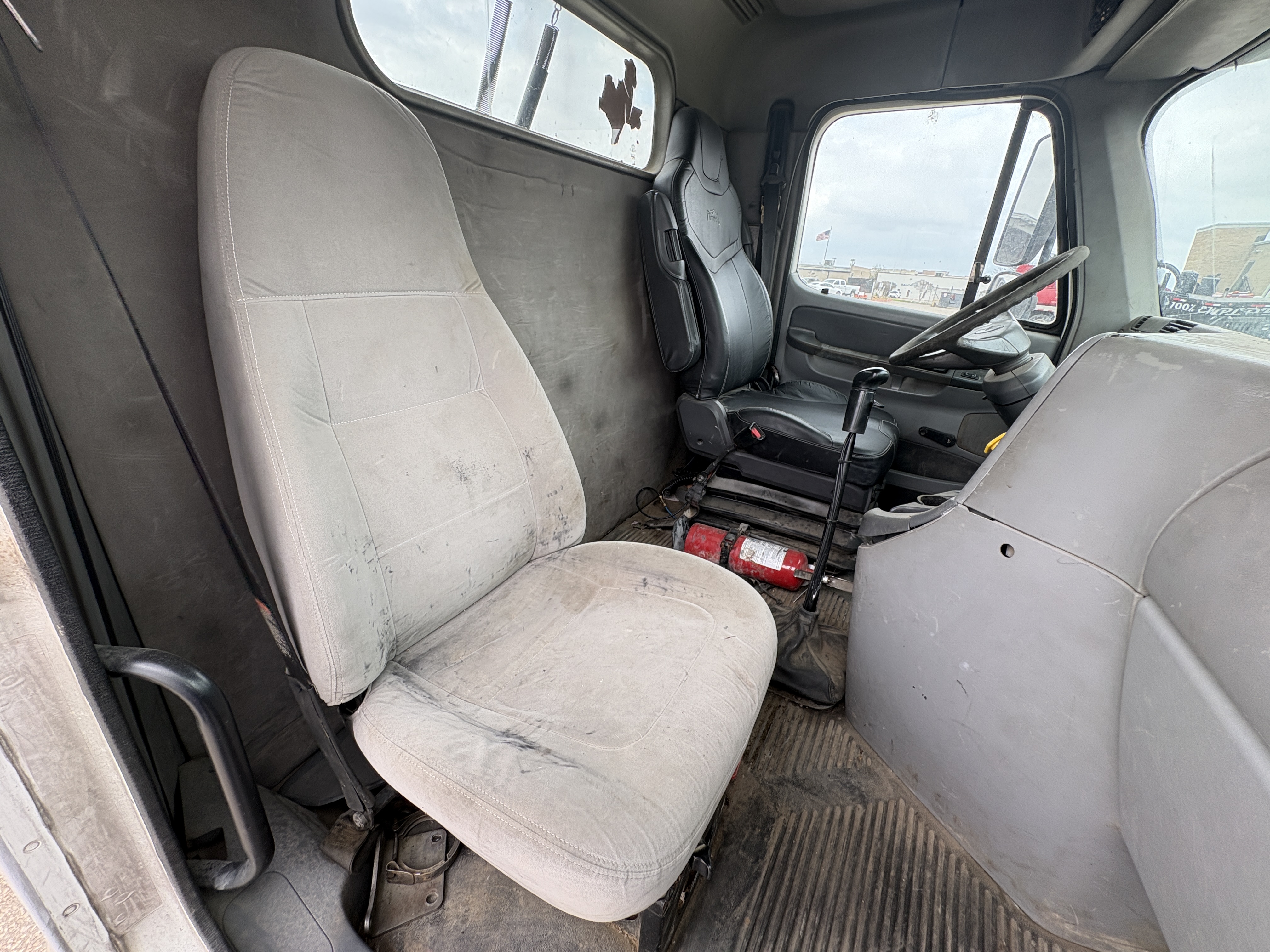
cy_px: 476
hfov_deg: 102.1
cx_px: 635
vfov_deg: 85.7
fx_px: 514
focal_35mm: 14
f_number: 2.2
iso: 64
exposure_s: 1/135
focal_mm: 2.22
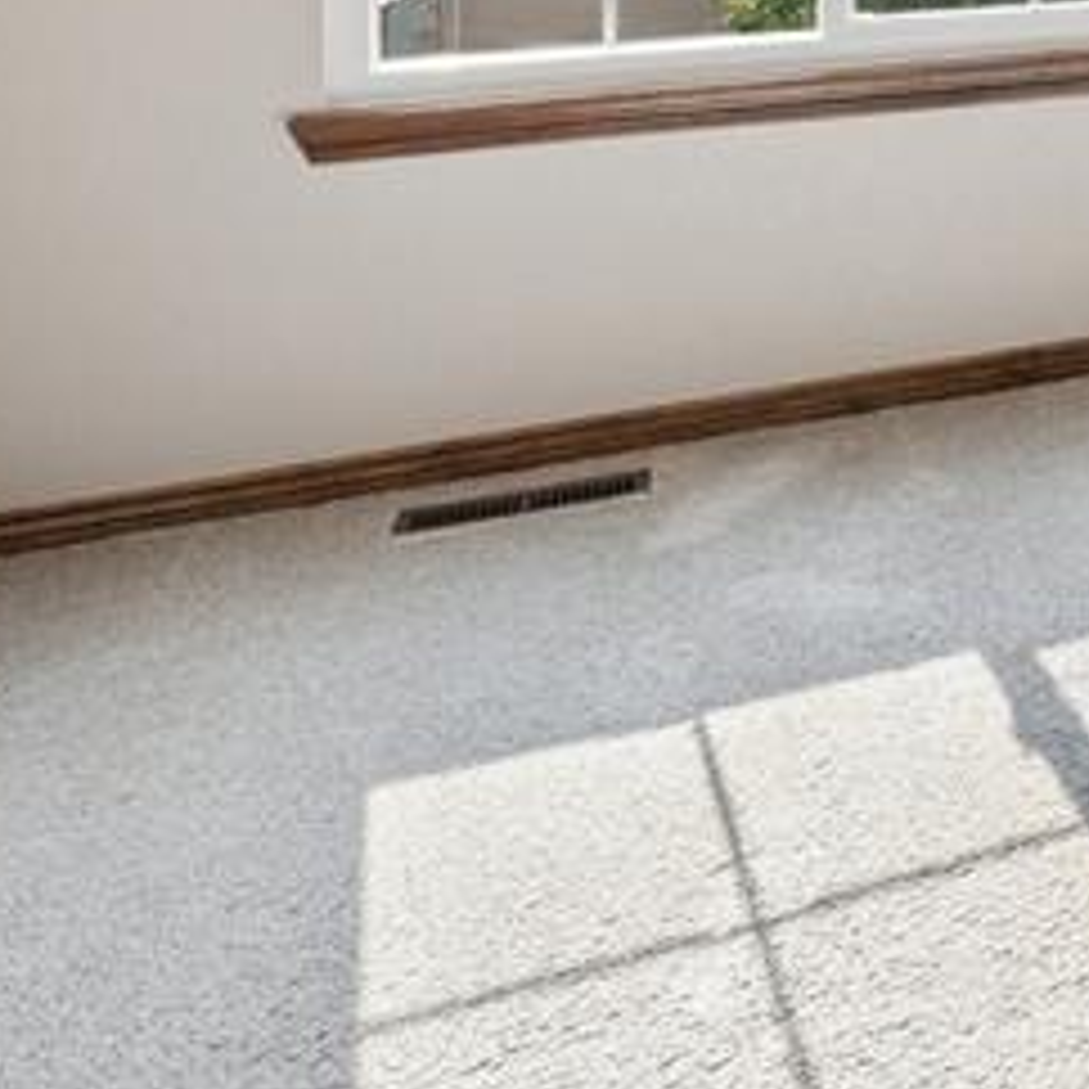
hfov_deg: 22.0
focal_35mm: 54
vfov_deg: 27.4
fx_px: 1922
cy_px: -252
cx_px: 1881
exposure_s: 1/125
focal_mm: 15
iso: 800
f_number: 11
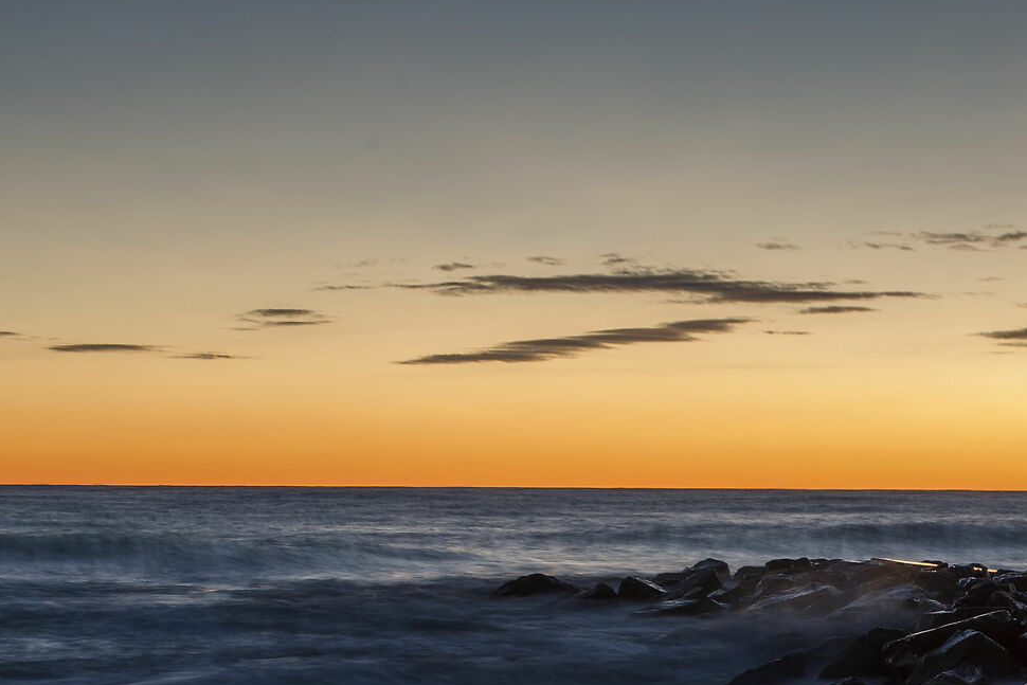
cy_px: 666
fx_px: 2824
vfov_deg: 13.7
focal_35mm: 99
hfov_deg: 19.9
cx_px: 1048
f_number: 13
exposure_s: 2
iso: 200
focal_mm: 40
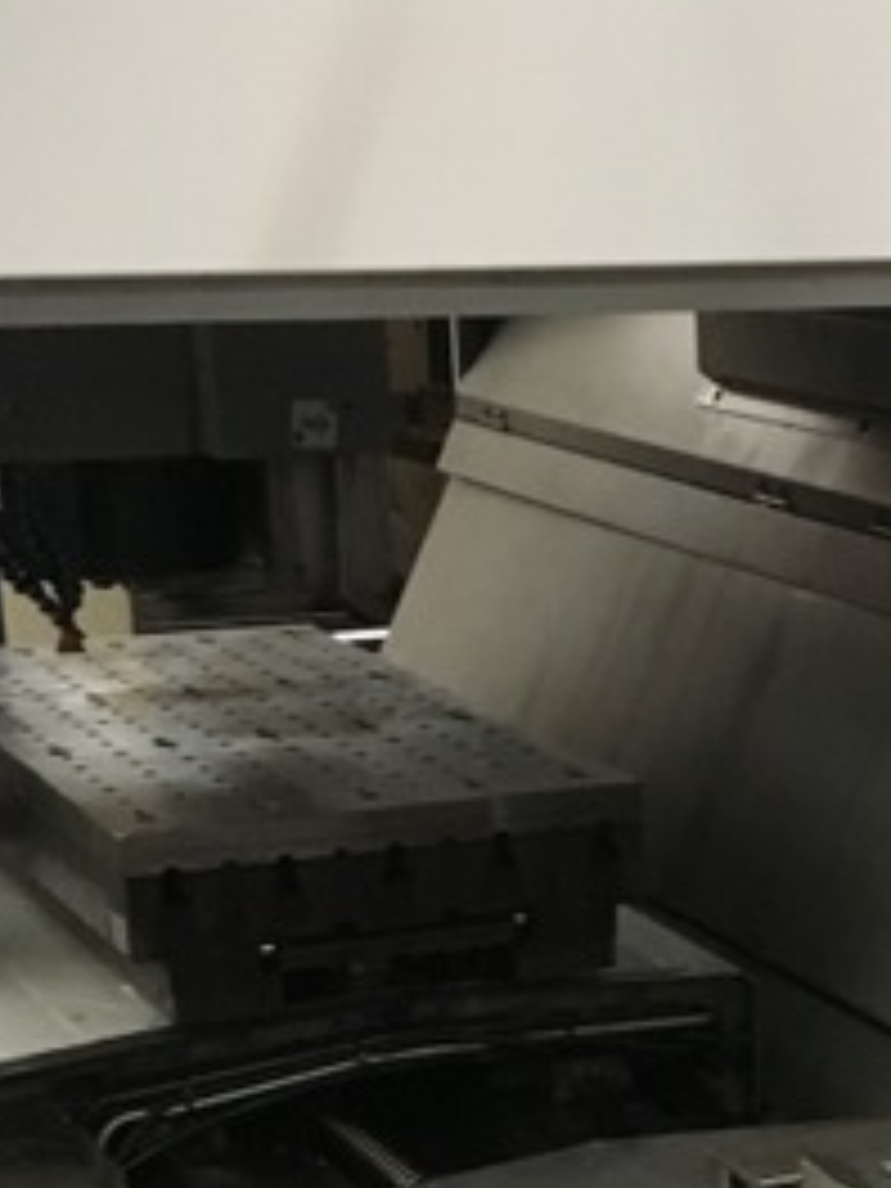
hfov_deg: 16.3
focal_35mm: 88
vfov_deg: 21.0
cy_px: 1346
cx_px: 994
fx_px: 3020
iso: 250
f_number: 2.2
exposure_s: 1/17
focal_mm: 4.15
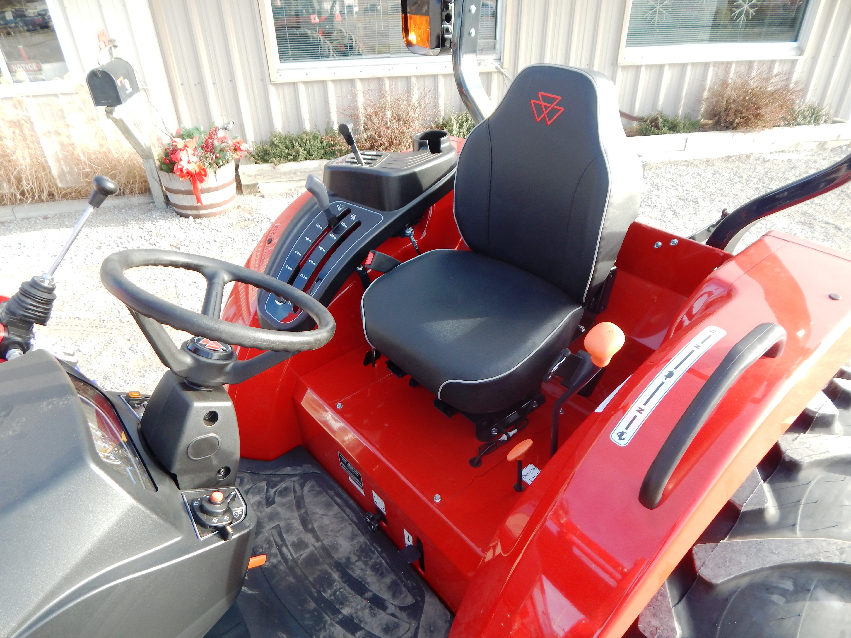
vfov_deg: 61.1
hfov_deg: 76.4
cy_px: 319
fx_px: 541
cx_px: 426
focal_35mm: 22
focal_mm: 4
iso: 125
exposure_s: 1/160
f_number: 3
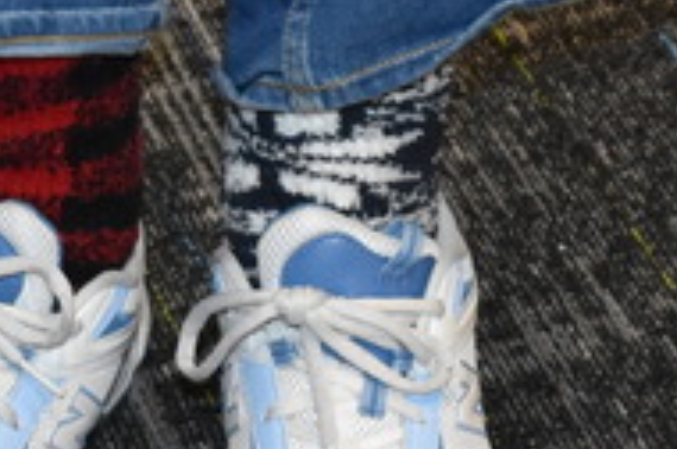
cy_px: 401
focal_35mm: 162
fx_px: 3041
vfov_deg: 8.4
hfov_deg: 12.7
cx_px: 321
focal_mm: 20
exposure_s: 1/80
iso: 1600
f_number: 3.8
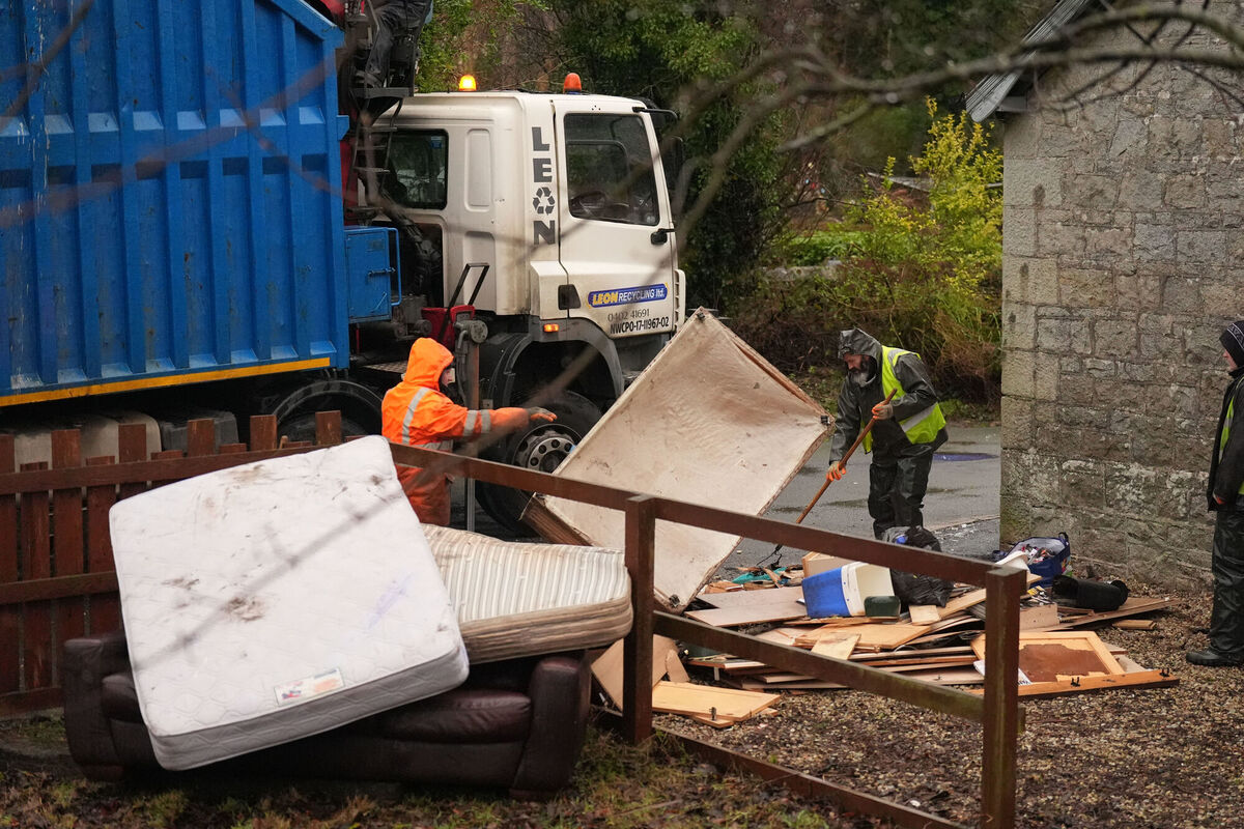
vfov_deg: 18.9
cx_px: 622
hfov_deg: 28.1
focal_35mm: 72
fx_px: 2488
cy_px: 414
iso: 6400
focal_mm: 72
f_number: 2.8
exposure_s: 1/4000
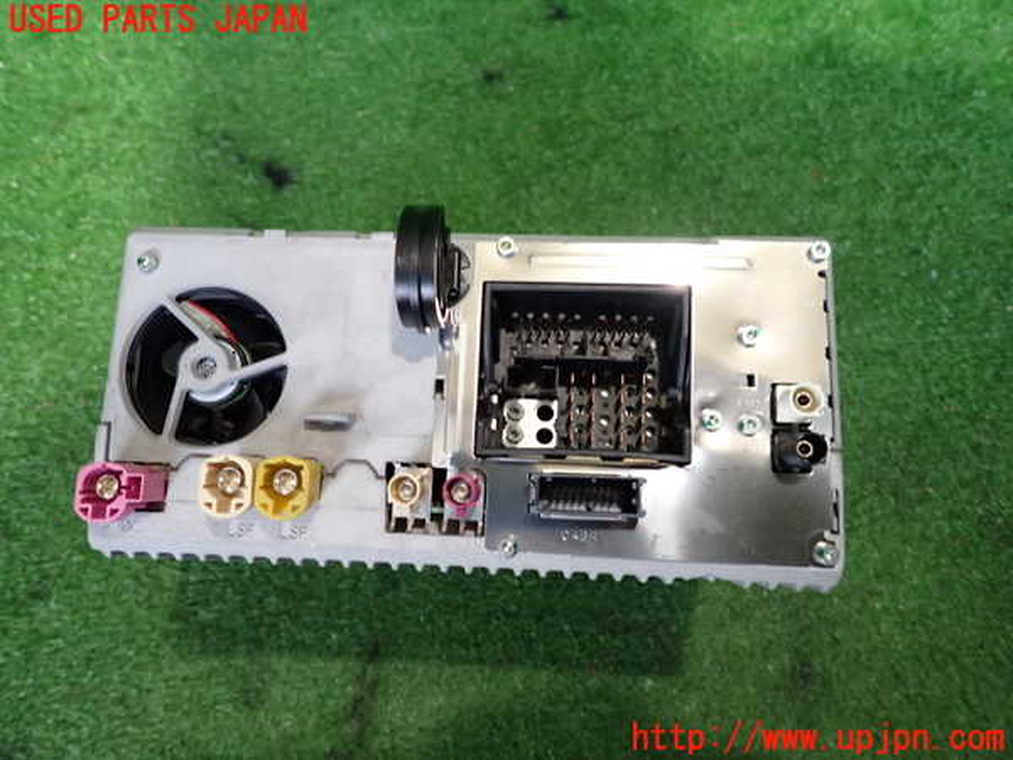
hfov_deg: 69.4
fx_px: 732
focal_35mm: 25
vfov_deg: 54.9
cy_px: 380
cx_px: 506
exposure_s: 1/30
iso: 400
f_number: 2
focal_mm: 4.5
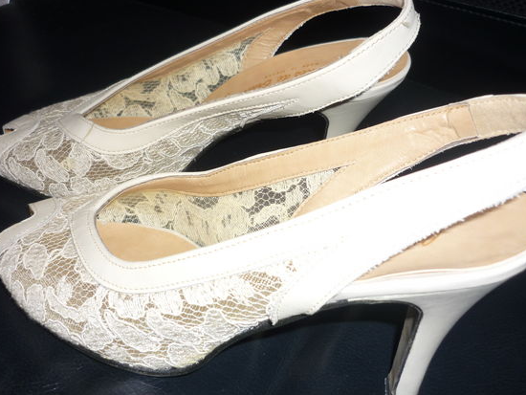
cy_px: 190
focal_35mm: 36
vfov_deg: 39.7
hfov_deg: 51.3
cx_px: 258
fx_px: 547
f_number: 2.8
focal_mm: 5.5
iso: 100
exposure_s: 1/30
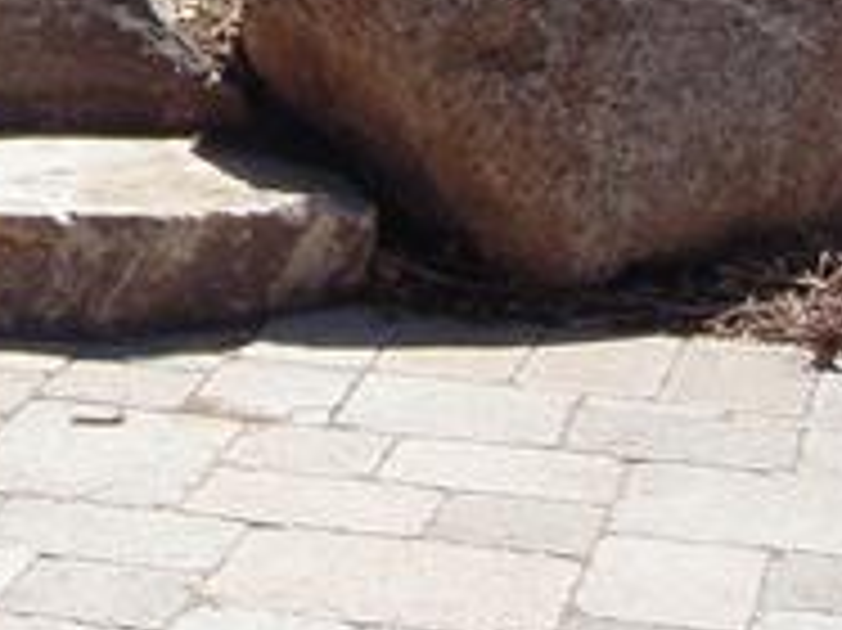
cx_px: -68
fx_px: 3160
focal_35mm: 130
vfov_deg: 11.2
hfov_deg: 14.8
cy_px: -72
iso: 80
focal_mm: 6.7
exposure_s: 1/640
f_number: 3.5
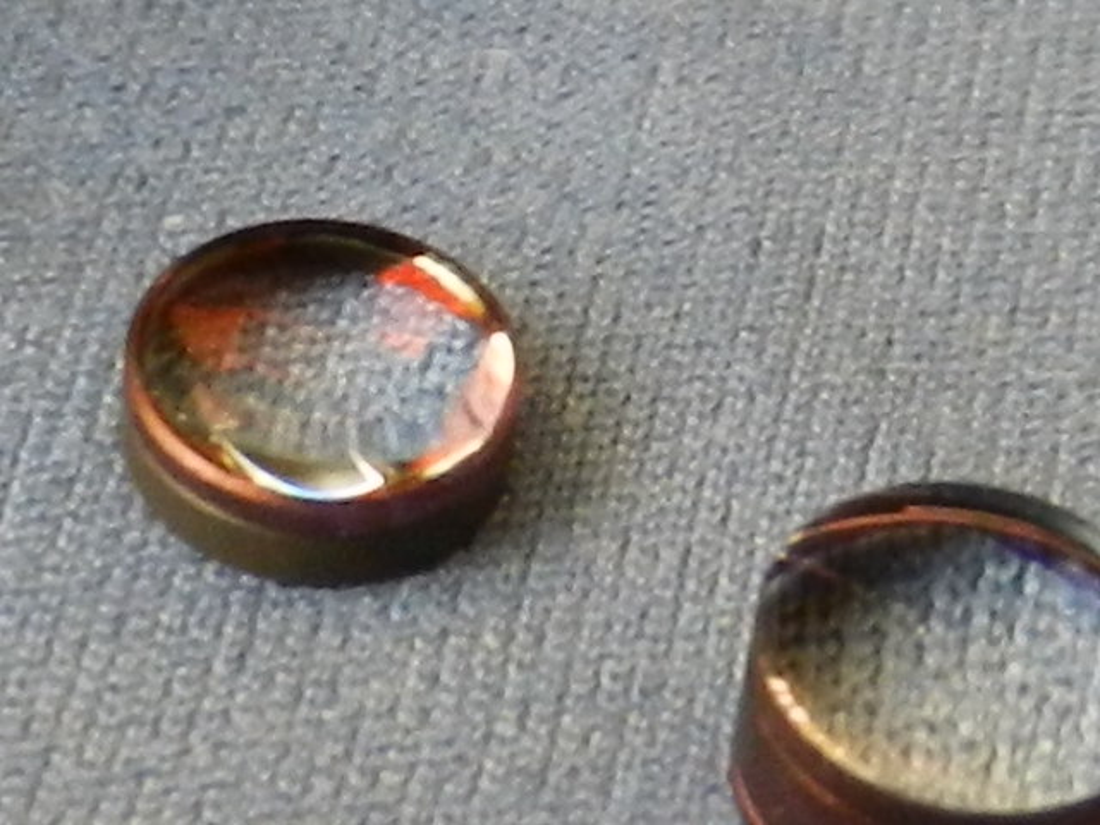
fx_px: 794
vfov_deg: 54.9
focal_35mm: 25
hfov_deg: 69.4
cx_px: 550
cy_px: 412
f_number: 3.5
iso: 400
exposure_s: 1/8
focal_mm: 4.5
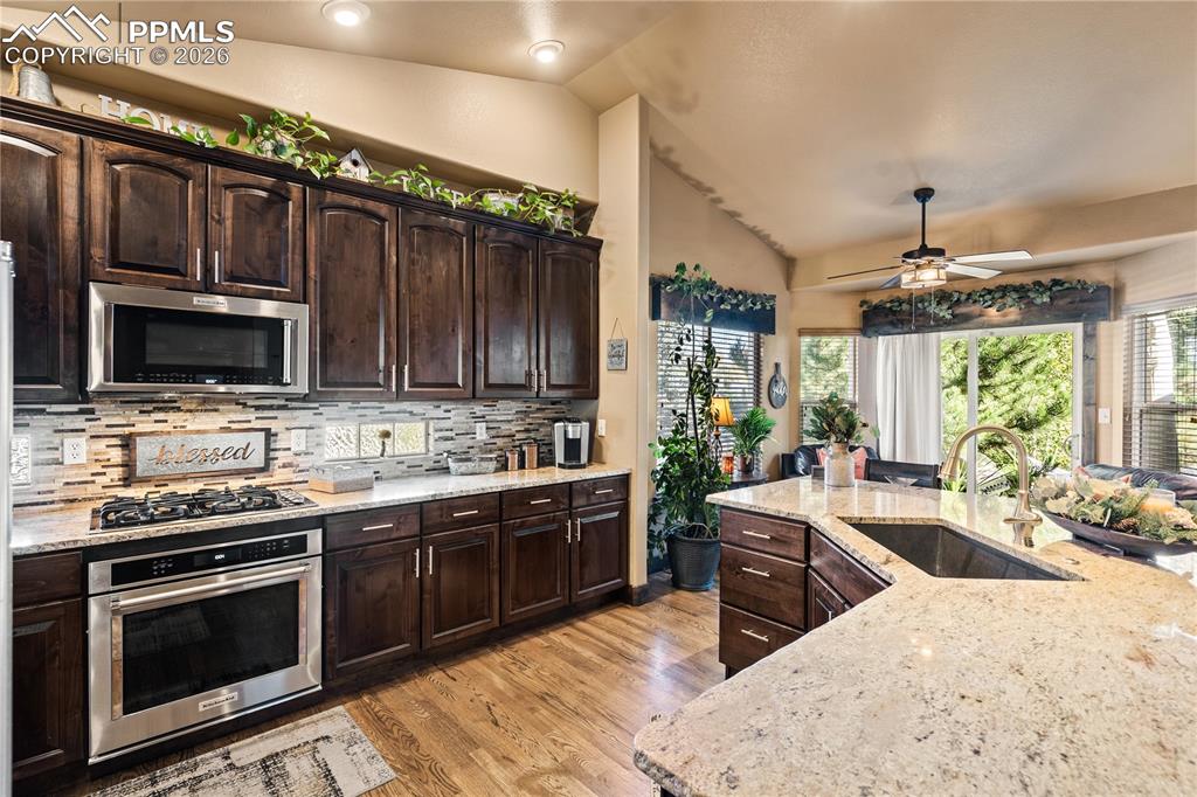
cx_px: 598
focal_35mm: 16
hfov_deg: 96.8
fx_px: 532
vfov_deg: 73.7
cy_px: 398
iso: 500
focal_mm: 16
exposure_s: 1/1.67
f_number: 6.3
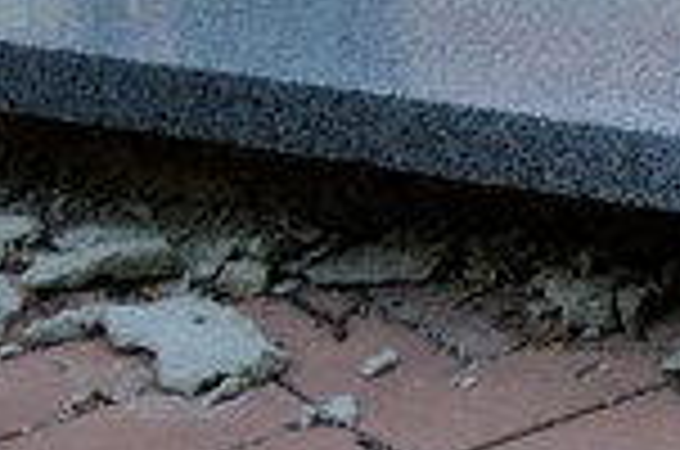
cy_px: -461
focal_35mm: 214
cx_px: 1396
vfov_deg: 6.2
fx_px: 4034
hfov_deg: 9.0
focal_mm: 24
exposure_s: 1/320
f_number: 5
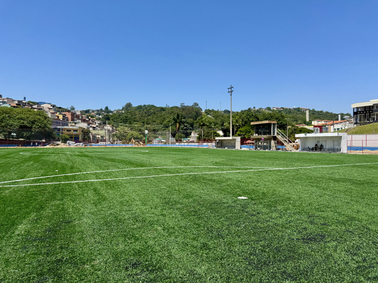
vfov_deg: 56.8
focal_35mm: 24
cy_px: 142
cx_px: 189
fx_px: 262
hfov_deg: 71.6
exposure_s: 1/4049
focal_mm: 6.76
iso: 80
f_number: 1.78
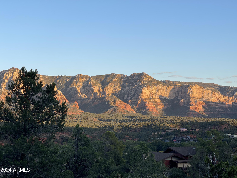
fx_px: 438
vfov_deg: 22.9
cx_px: 118
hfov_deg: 30.3
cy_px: 89
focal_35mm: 64
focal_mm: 7.5
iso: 25
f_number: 2.2
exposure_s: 1/292
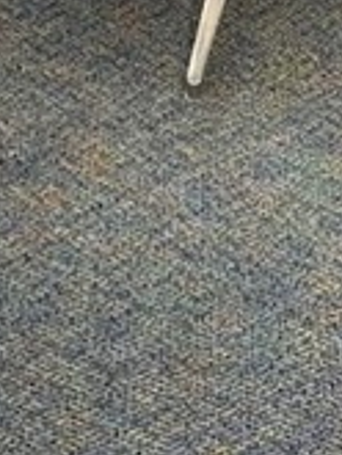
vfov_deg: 9.6
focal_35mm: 161
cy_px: -896
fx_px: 2118
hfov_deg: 9.2
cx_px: 256
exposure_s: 1/60
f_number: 1.6
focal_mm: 5.96
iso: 250
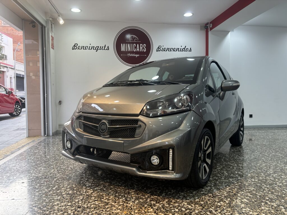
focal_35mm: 26
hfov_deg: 67.3
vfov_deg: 53.1
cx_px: 144
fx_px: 216
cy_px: 108
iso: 32
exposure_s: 1/104
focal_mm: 5.96
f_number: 1.6
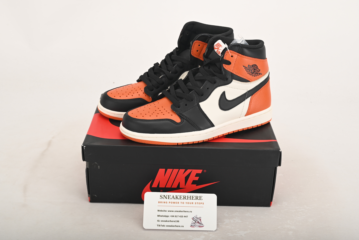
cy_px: 120
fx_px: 489
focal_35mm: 49
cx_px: 180
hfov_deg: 40.3
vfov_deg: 27.5
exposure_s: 1/200
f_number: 11
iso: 100
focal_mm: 49
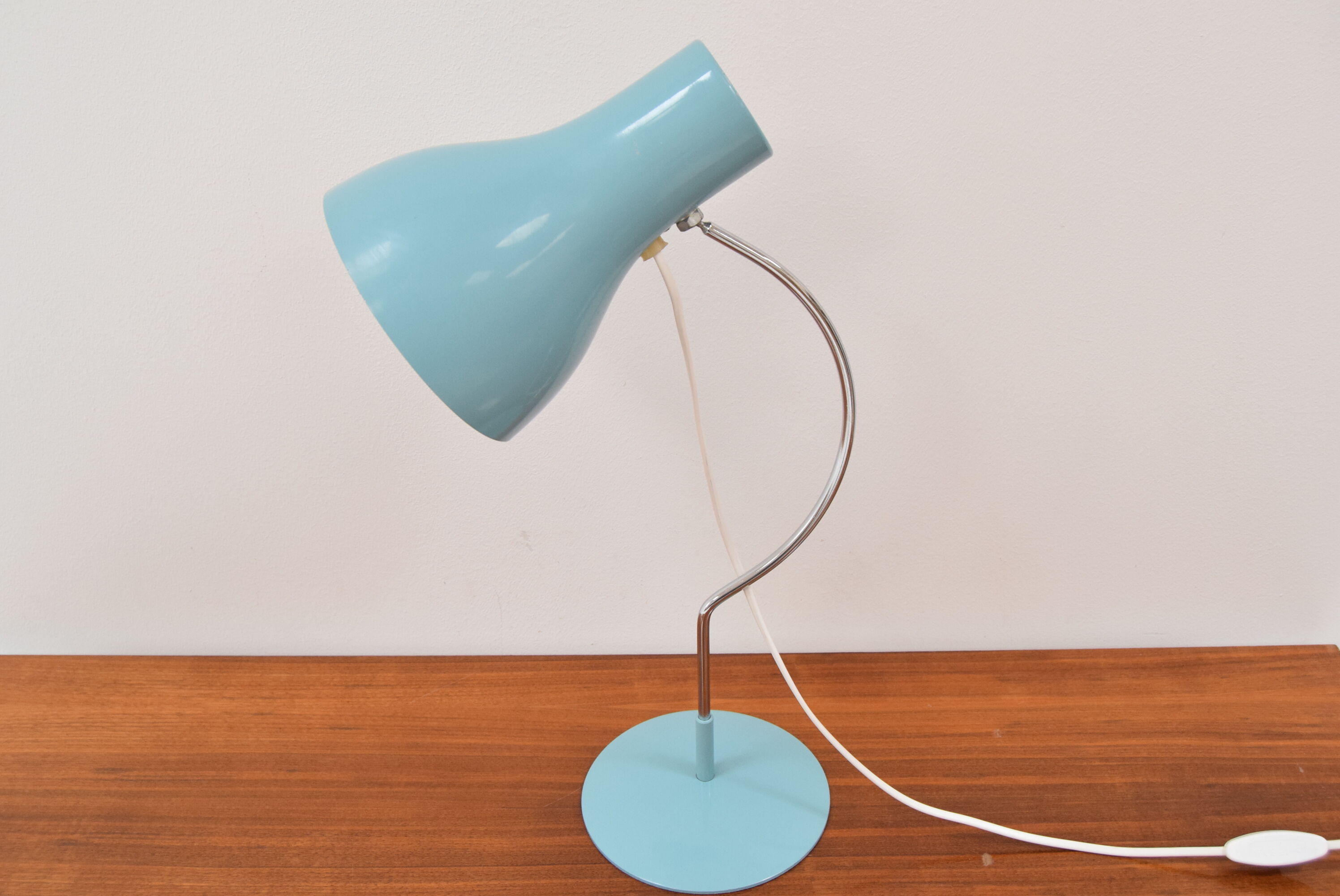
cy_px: 448
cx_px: 670
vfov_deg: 36.9
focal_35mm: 36
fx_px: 1341
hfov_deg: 53.1
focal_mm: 24
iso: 1600
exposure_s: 1/160
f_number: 6.3
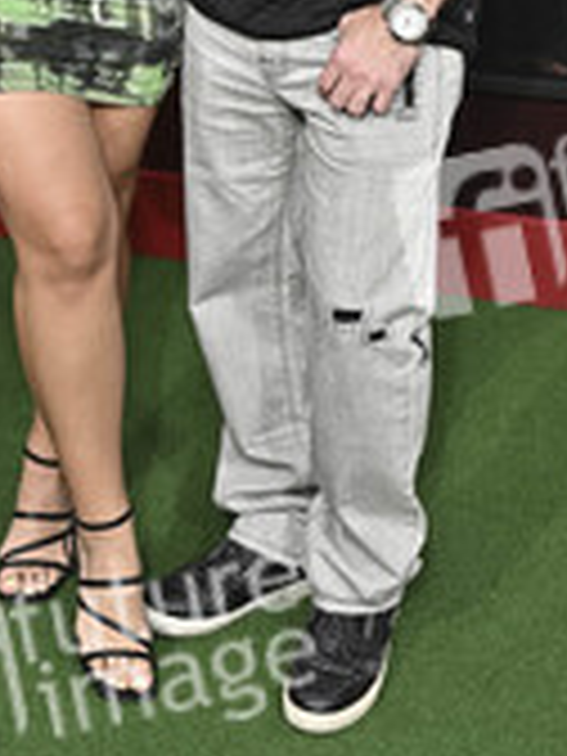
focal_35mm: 87
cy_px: -14
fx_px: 1900
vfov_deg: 21.6
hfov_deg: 17.0
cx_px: 216
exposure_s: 1/400
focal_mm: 38
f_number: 6.3
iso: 320
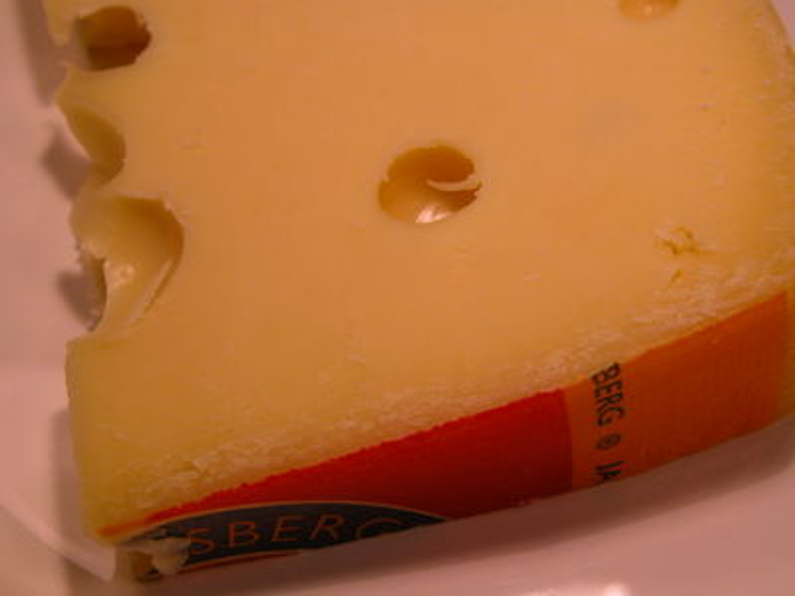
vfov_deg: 19.9
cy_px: 298
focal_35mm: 74
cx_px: 398
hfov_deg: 26.3
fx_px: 1700
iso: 100
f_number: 4.2
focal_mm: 18.8
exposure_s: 1/175
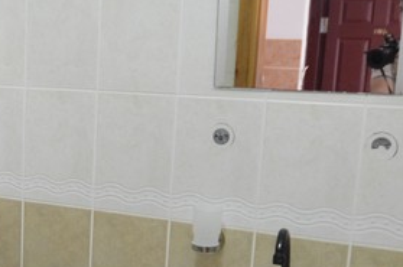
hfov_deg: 33.3
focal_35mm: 55
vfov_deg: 24.4
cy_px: 176
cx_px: 1
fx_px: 615
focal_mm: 10
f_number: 3.5
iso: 800
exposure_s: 1/45
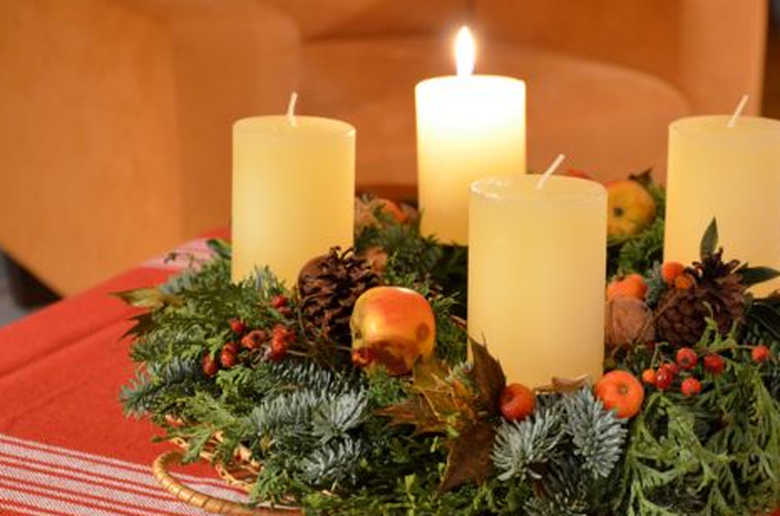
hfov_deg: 29.8
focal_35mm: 68
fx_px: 1462
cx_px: 487
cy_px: 299
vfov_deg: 20.0
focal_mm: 35
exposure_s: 1/10
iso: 1600
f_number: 4.5
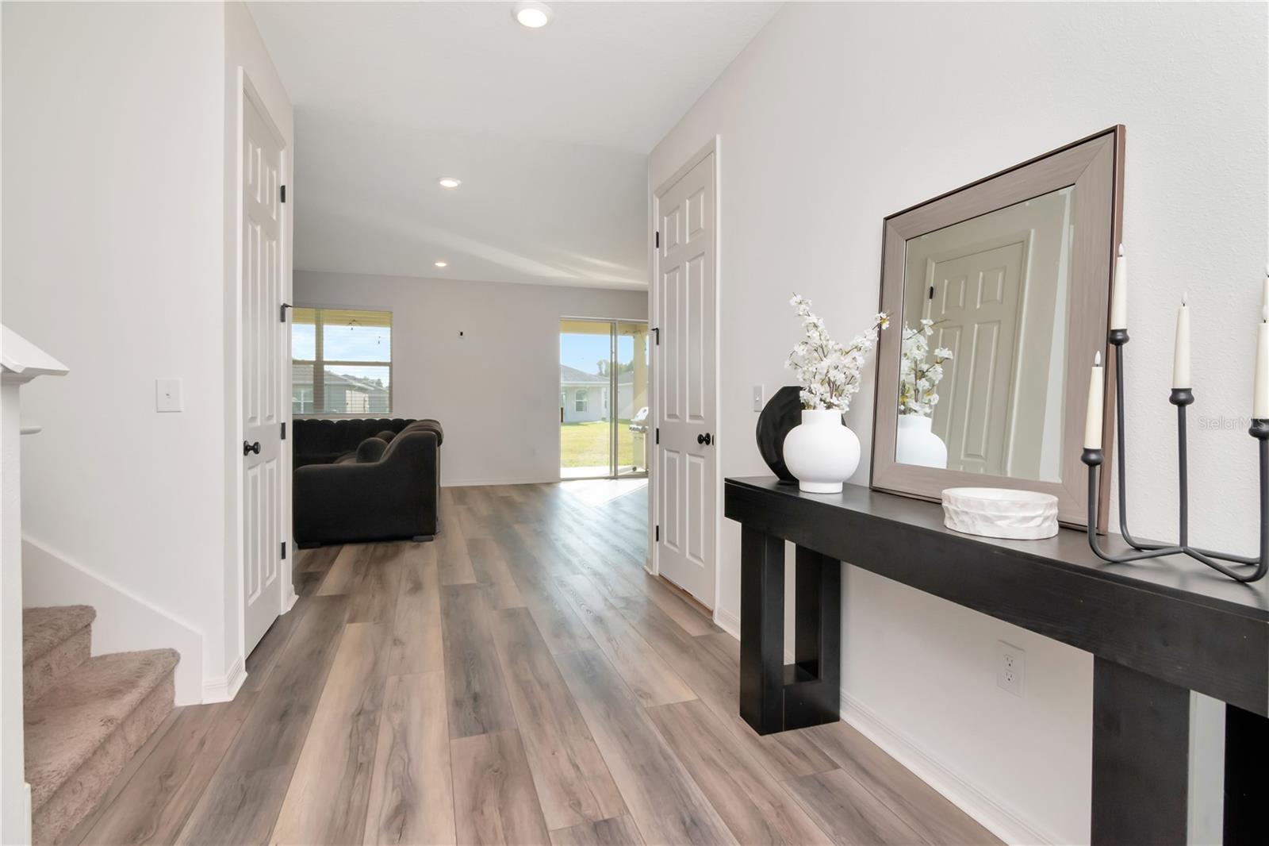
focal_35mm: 16
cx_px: 634
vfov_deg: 72.0
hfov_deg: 95.0
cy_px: 423
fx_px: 581
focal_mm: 11
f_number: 10
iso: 1250
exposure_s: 1/160
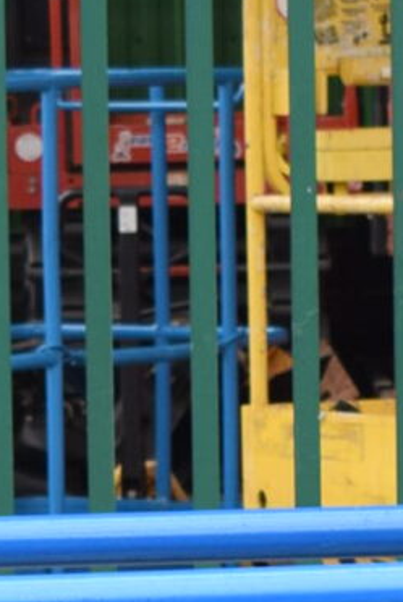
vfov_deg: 5.2
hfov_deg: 3.5
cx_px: 211
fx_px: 6564
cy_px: 720
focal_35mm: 392
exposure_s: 1/100
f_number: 4.8
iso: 400
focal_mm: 38
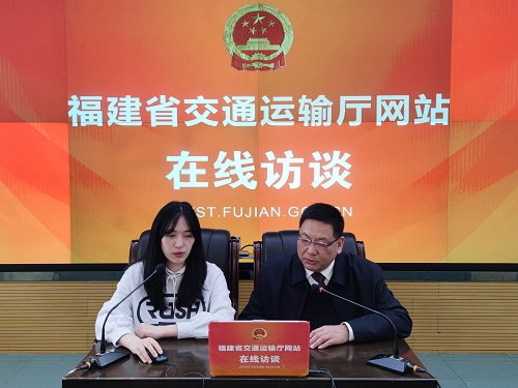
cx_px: 259
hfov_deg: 54.0
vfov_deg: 41.8
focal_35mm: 34
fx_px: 509
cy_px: 194
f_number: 1.69
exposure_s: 1/45
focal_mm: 6.72
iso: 342
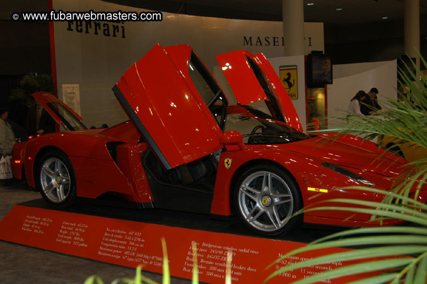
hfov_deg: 46.4
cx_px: 214
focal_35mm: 42
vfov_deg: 31.8
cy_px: 142
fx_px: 498
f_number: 5
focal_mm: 28
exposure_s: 1/60
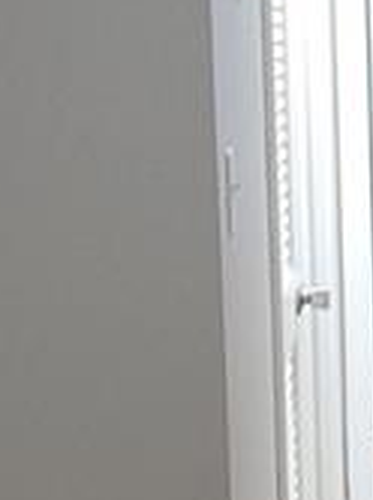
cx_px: 439
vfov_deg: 11.4
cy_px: 328
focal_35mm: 174
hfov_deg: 8.4
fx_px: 2506
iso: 125
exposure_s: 1/20
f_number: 1.8
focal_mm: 6.7
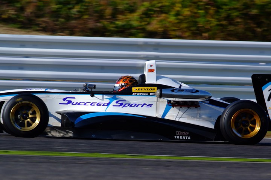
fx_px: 3387
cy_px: 90
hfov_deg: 4.6
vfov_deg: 3.1
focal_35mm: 450
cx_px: 136
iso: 200
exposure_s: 1/500
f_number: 8
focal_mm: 300
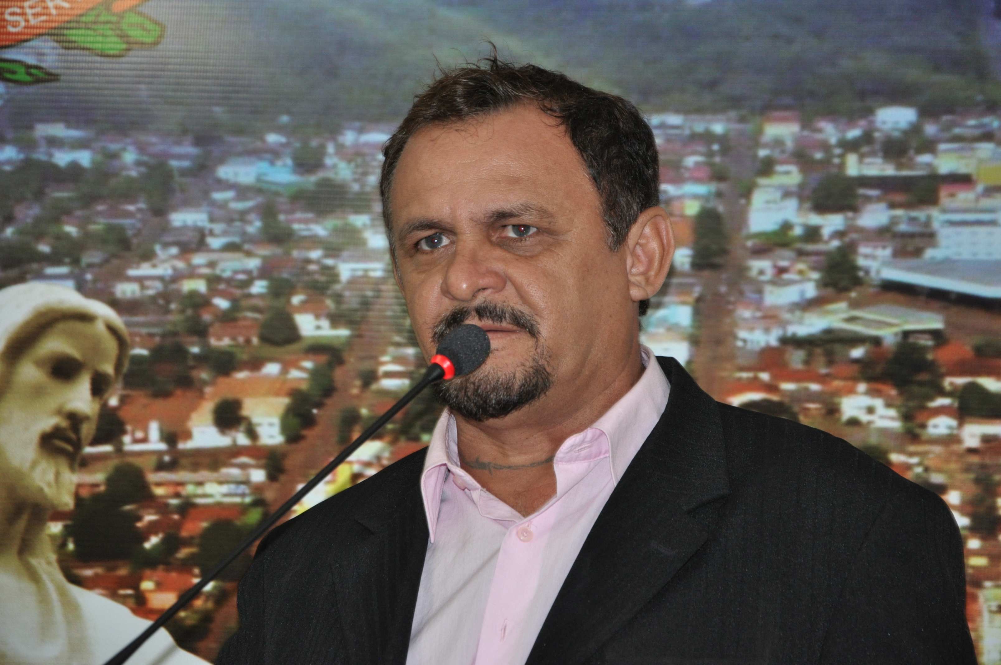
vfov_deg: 8.7
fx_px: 4374
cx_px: 500
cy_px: 332
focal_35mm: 158
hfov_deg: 13.1
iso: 800
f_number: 5.6
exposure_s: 1/60
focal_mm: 105
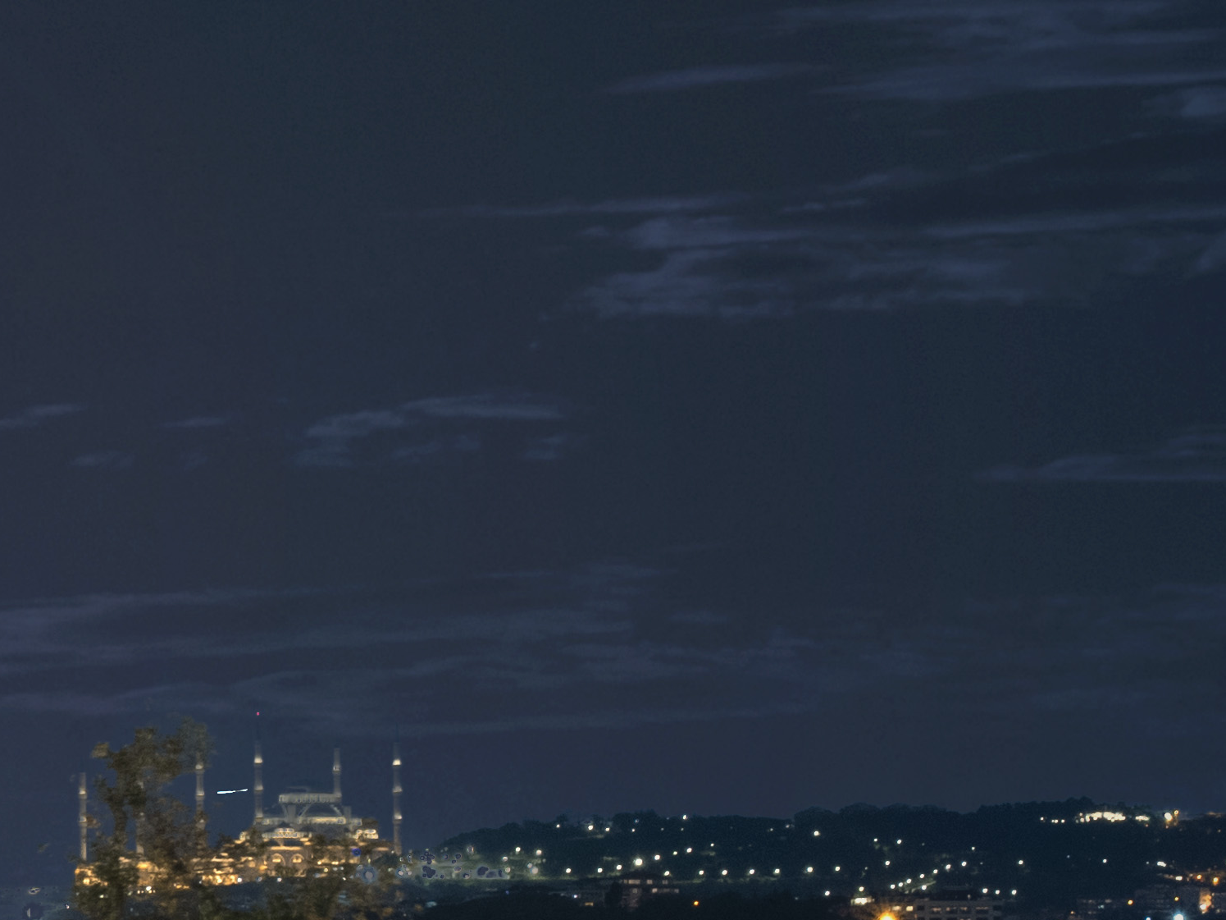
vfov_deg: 4.8
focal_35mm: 308
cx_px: -1409
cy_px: 506
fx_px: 10908
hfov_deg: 6.2
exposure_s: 8
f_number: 11
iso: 400
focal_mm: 58
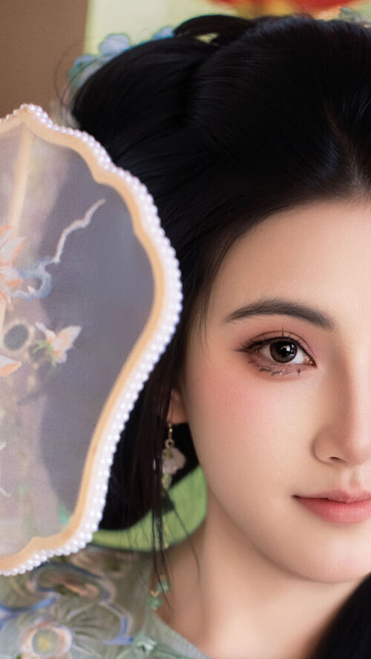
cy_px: 534
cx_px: 306
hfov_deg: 13.2
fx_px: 1590
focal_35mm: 91
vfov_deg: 23.1
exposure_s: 1/125
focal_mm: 50
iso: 4000
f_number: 2.8
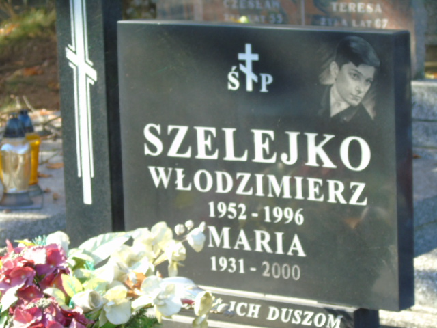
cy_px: 164
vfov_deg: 10.4
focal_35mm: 142
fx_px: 1793
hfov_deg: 13.9
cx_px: 218
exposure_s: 1/125
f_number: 4.7
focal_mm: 25
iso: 160
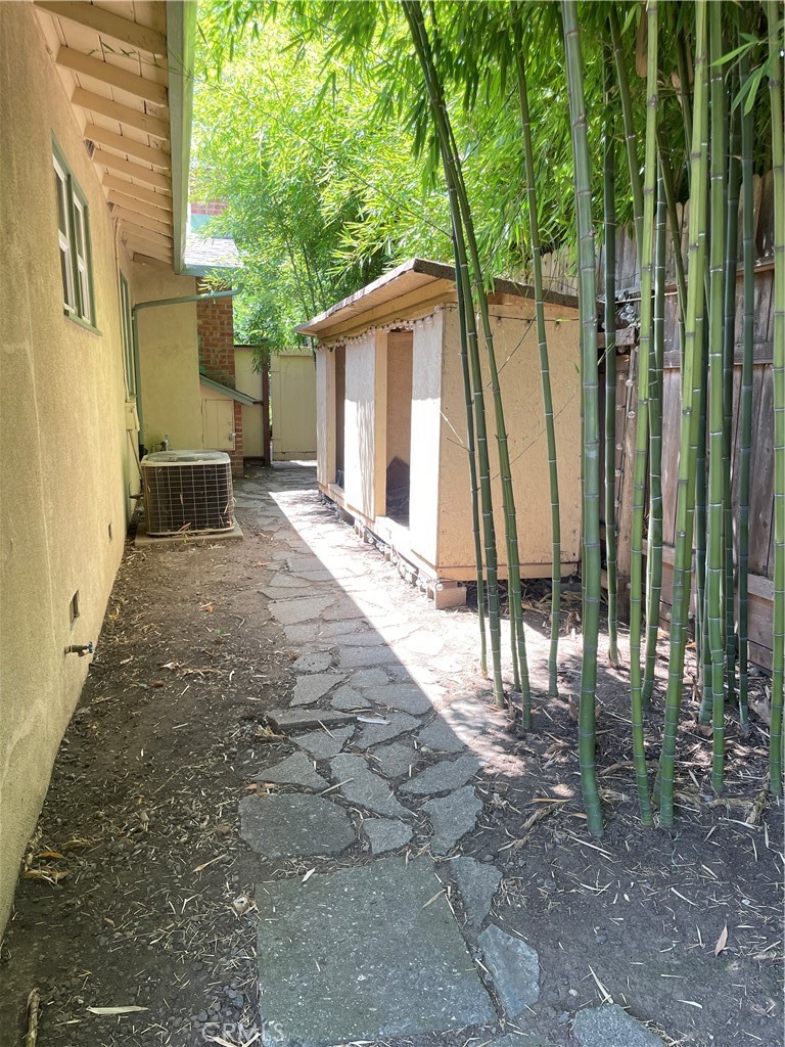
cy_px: 524
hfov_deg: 53.1
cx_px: 392
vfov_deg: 67.3
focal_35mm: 26
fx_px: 786
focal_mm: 4.2
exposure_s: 1/121
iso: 32
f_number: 1.6
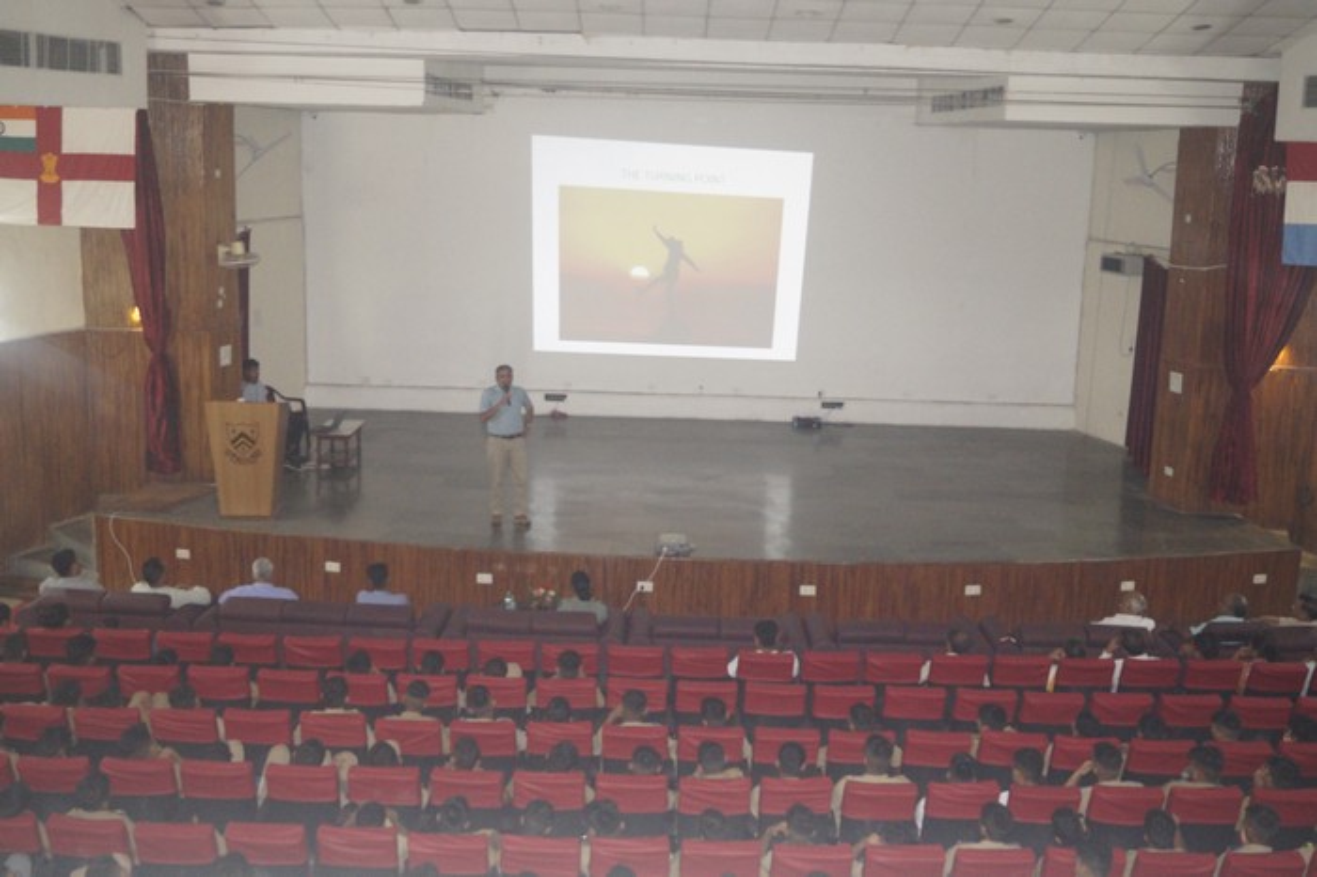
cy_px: 438
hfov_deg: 49.6
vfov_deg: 34.2
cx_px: 658
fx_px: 1426
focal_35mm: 39
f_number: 4
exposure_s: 1/60
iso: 2500
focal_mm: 26
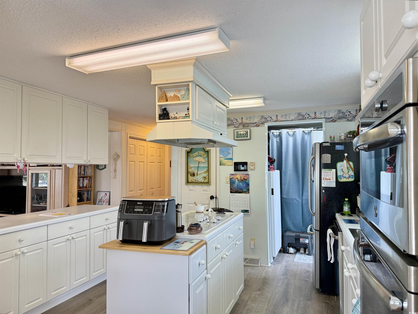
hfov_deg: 71.6
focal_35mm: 24
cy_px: 157
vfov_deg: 56.8
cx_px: 209
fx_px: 290
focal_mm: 6.76
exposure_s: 1/226
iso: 200
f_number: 1.78
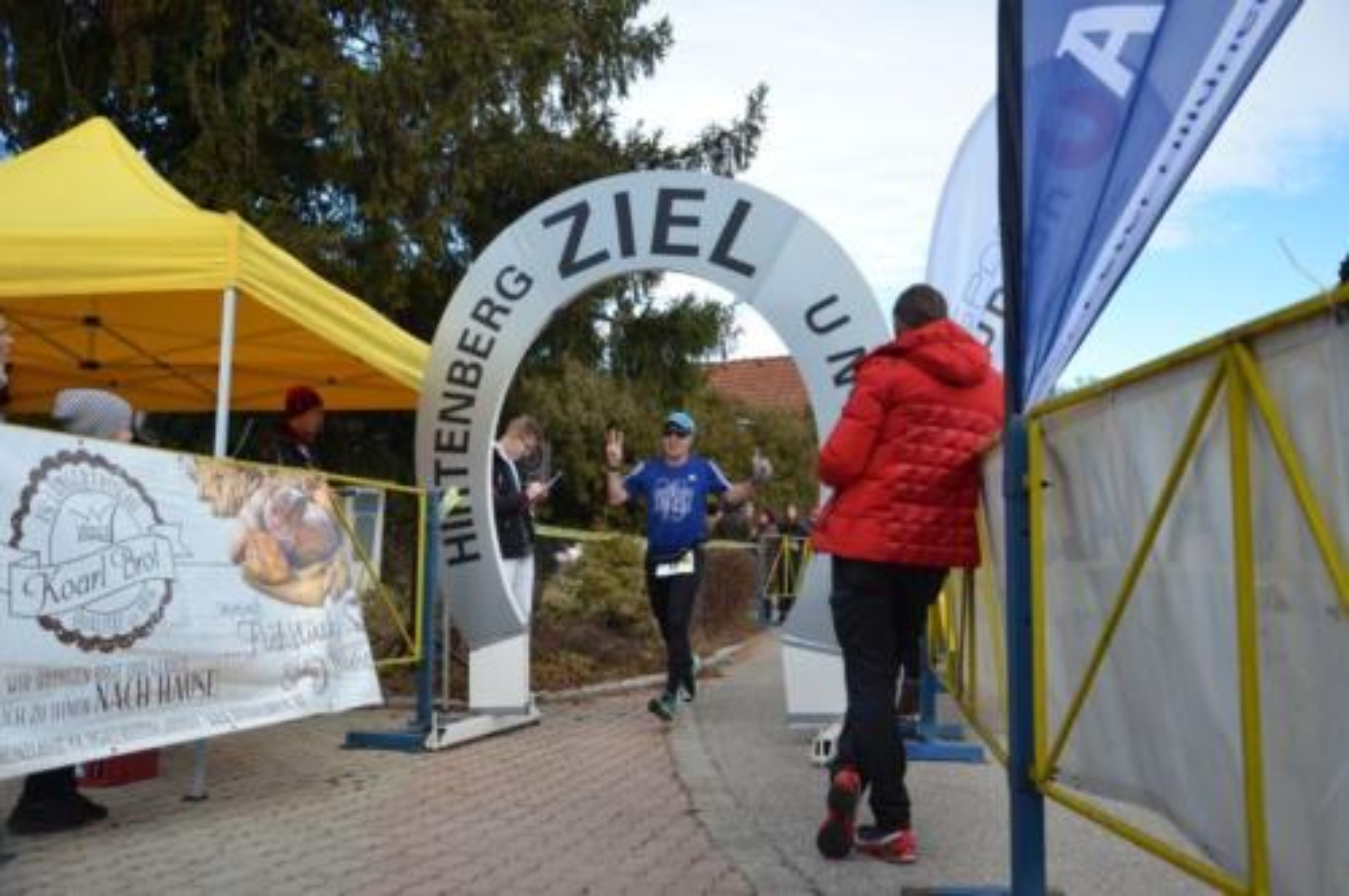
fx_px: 1235
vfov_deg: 39.9
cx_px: 674
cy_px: 448
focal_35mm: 33
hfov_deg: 57.3
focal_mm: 22
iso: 500
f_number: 4
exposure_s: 1/1000
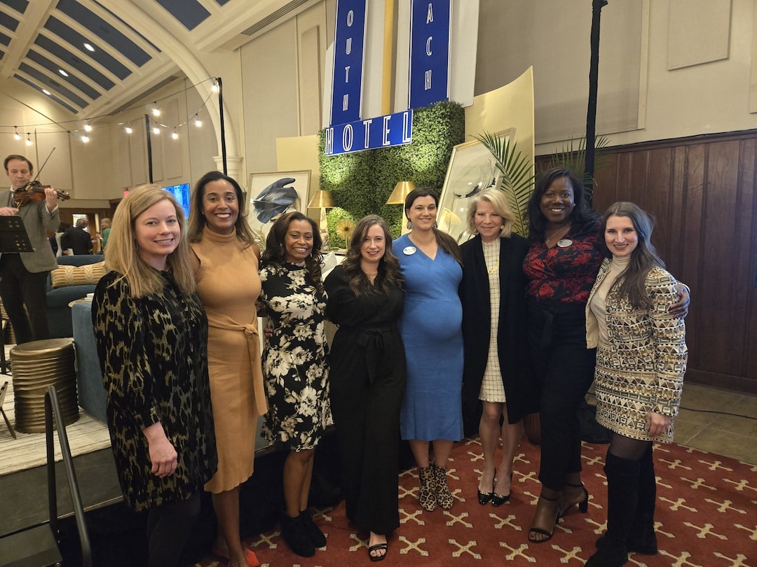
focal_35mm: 23
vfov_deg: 58.9
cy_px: 284
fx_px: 503
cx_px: 378
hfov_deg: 73.9
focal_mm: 5.4
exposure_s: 1/60
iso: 1250
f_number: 1.8
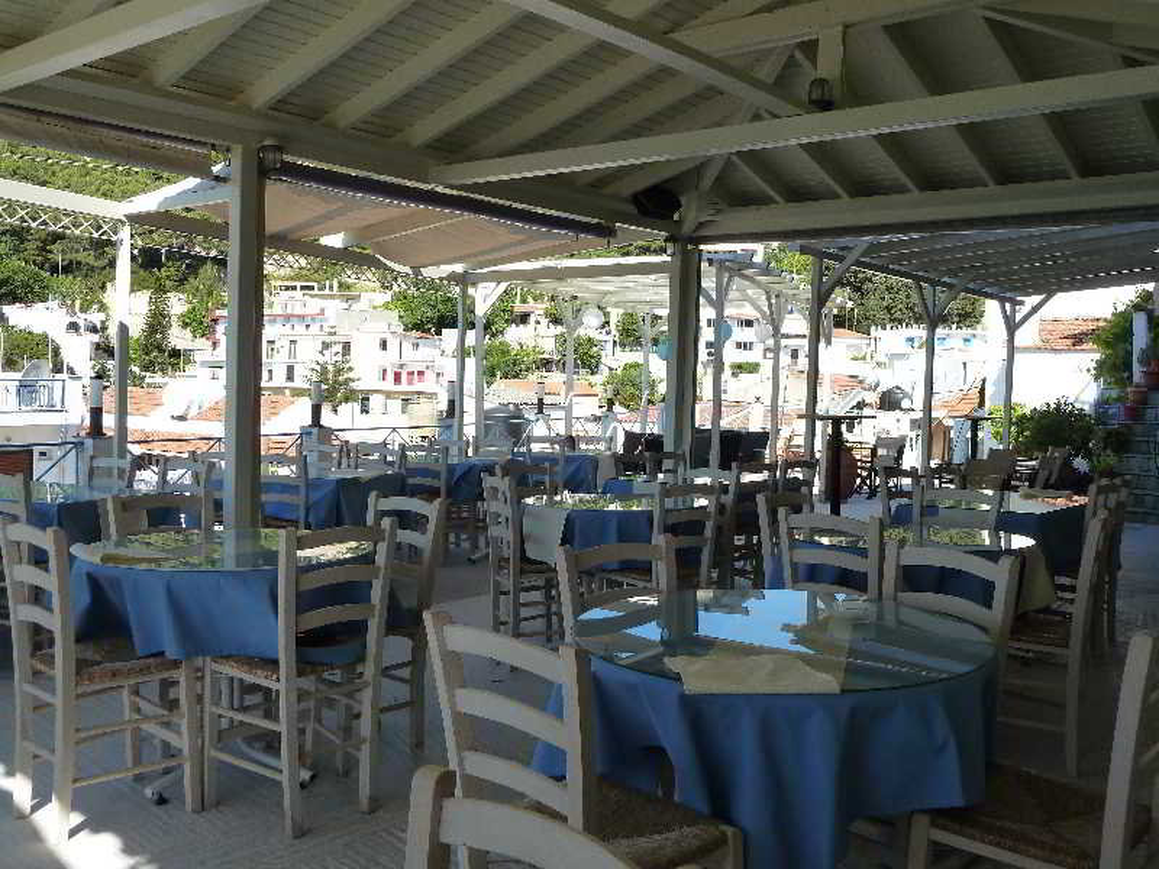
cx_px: 580
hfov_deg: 56.8
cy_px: 434
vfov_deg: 44.2
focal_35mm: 32
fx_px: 1071
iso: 125
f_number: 4
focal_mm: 5.3
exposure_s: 1/400
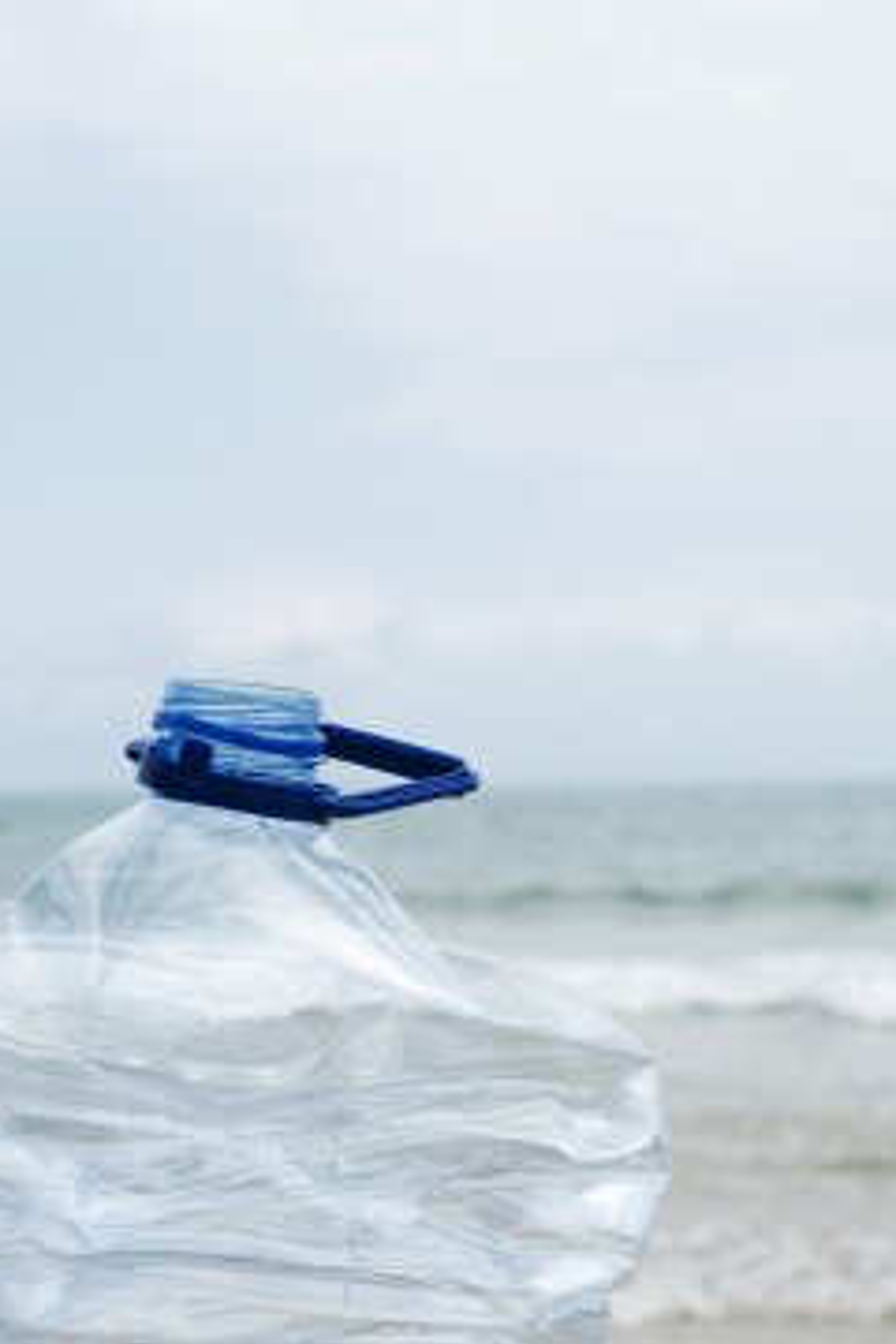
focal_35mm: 85
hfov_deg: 16.0
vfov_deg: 23.9
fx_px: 3173
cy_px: 814
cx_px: 239
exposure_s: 1/200
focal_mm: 50
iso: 64
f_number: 8
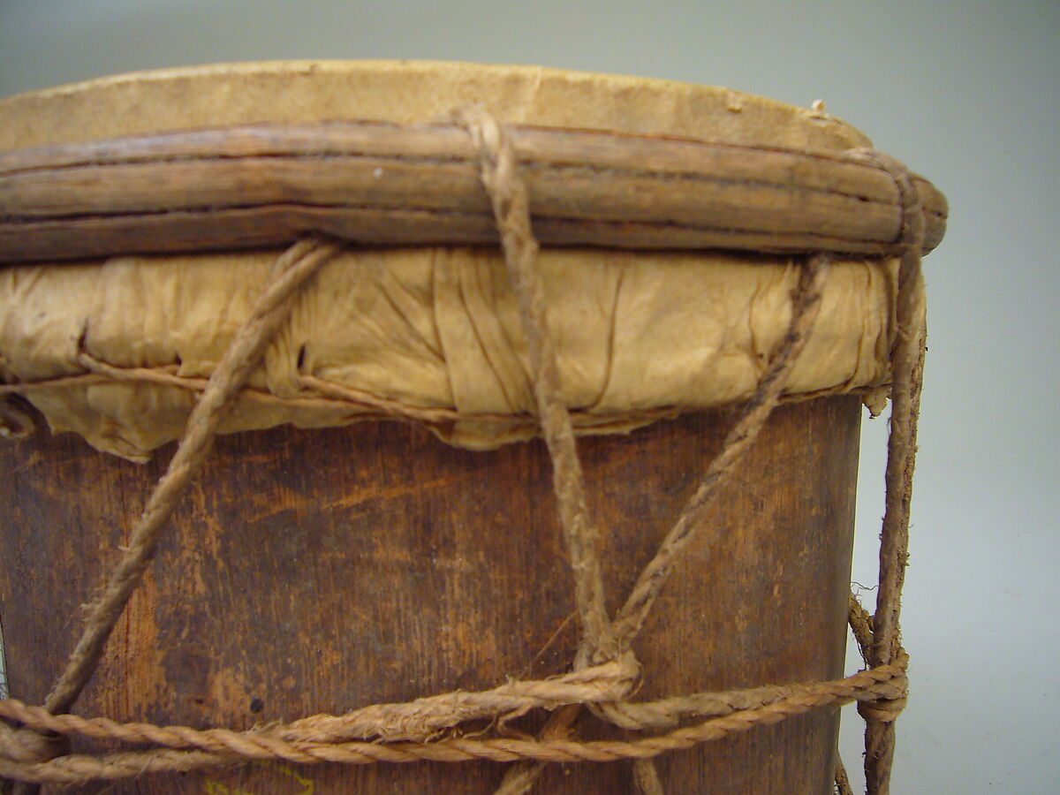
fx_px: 857
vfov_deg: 49.7
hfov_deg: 63.4
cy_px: 398
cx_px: 530
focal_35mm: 28
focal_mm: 4.6
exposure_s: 1/30
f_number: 2.8
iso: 100
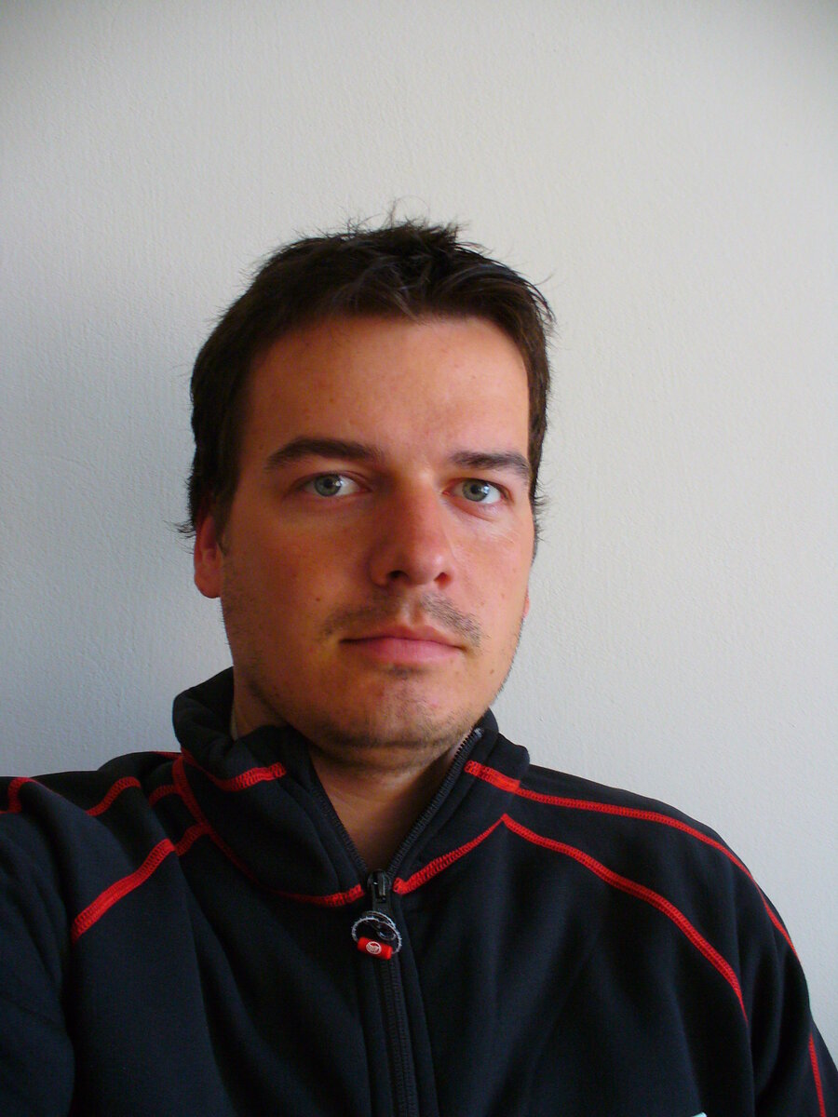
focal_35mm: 37
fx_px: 1194
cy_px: 558
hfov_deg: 38.7
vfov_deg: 50.1
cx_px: 419
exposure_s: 1/30
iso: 160
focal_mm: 6.1
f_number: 2.8
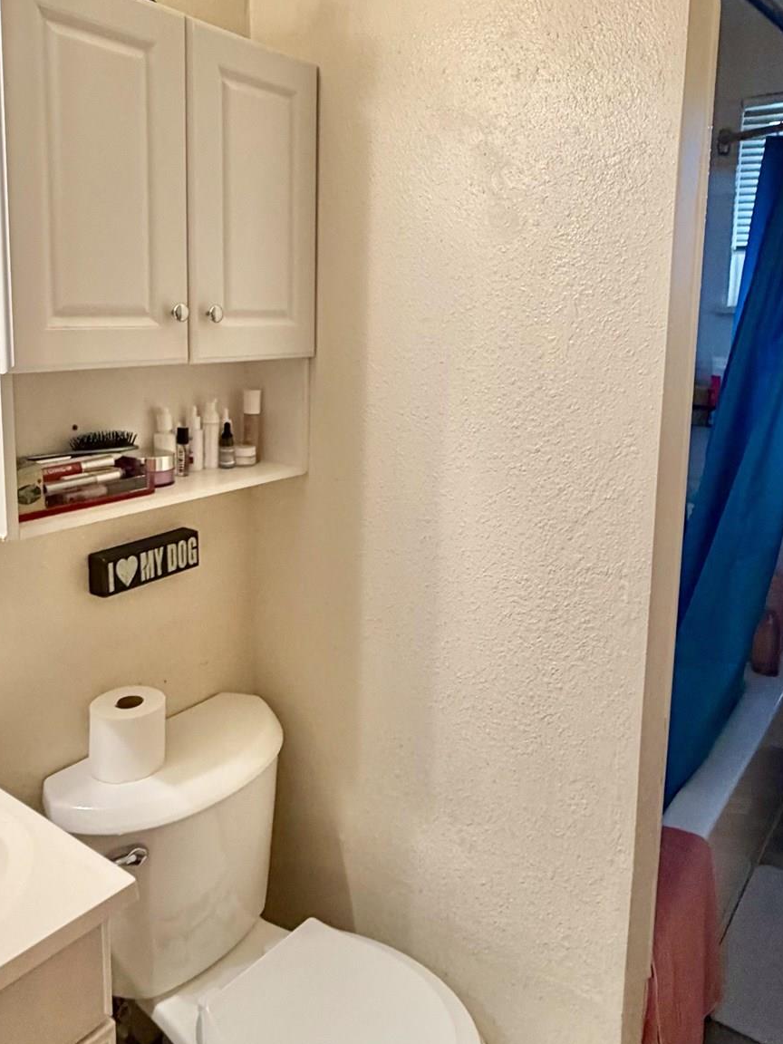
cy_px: 431
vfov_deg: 63.0
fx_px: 844
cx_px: 367
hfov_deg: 49.7
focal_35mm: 28
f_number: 2.2
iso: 250
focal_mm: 2.22
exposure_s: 1/120
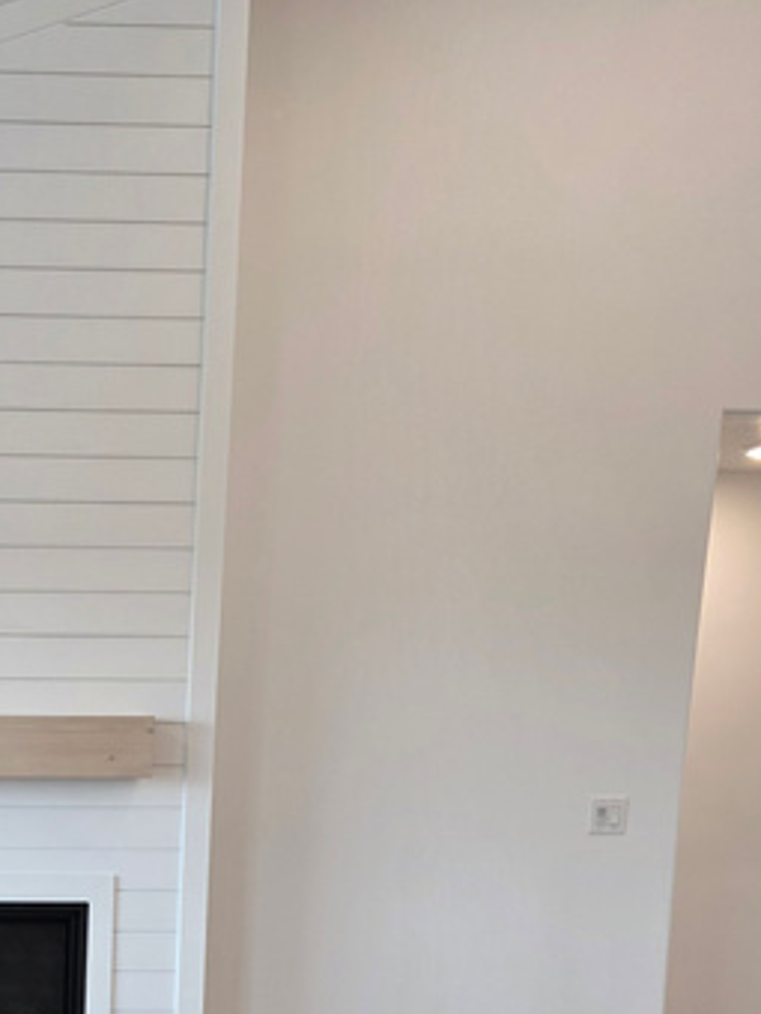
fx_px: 1524
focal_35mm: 52
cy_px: 978
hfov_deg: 25.8
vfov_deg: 34.1
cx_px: -87
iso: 80
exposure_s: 1/120
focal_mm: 6.3
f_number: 1.7
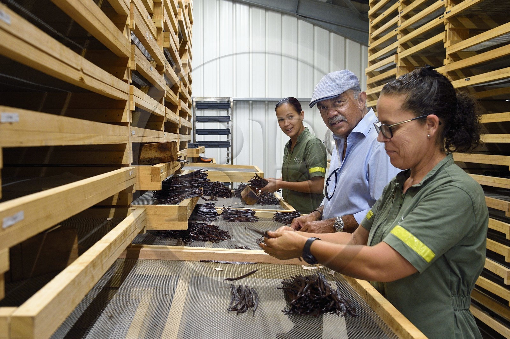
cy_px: 170
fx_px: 481
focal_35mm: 34
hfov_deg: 55.8
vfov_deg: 38.8
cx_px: 255
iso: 1600
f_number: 6.3
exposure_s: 1/40
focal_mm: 34
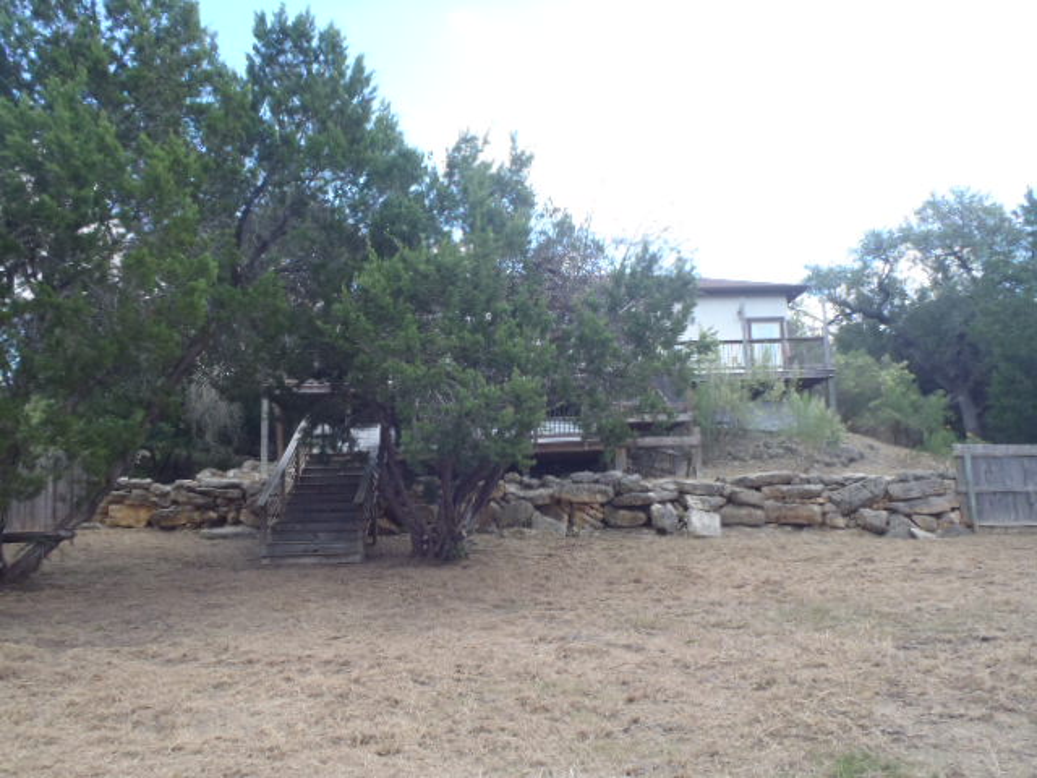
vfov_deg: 49.7
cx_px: 518
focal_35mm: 28
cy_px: 389
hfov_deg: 63.4
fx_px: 839
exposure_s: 1/250
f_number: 3.9
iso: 160
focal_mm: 5
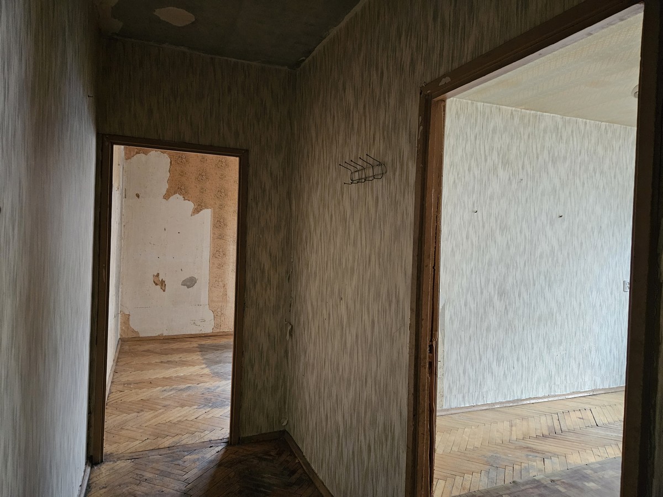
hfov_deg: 73.9
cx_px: 332
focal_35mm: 23
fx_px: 441
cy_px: 248
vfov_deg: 58.9
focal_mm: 5.4
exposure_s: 1/25
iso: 1000
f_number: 1.8
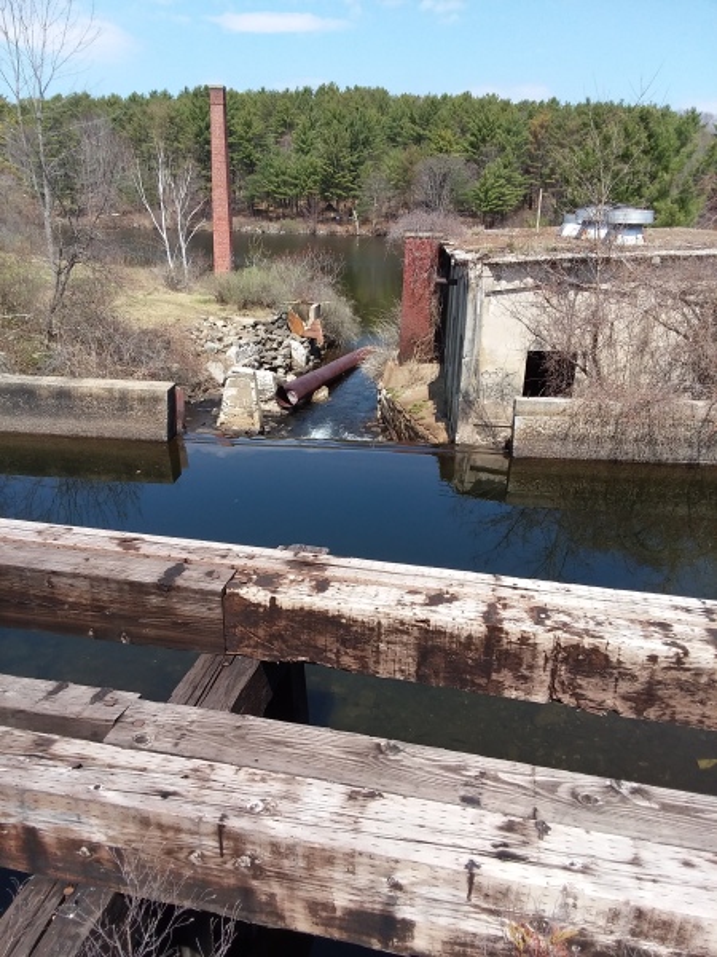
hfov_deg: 51.4
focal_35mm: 27
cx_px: 358
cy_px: 478
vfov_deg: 65.3
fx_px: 746
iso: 50
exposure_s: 1/1022
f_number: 1.9
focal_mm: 2.91
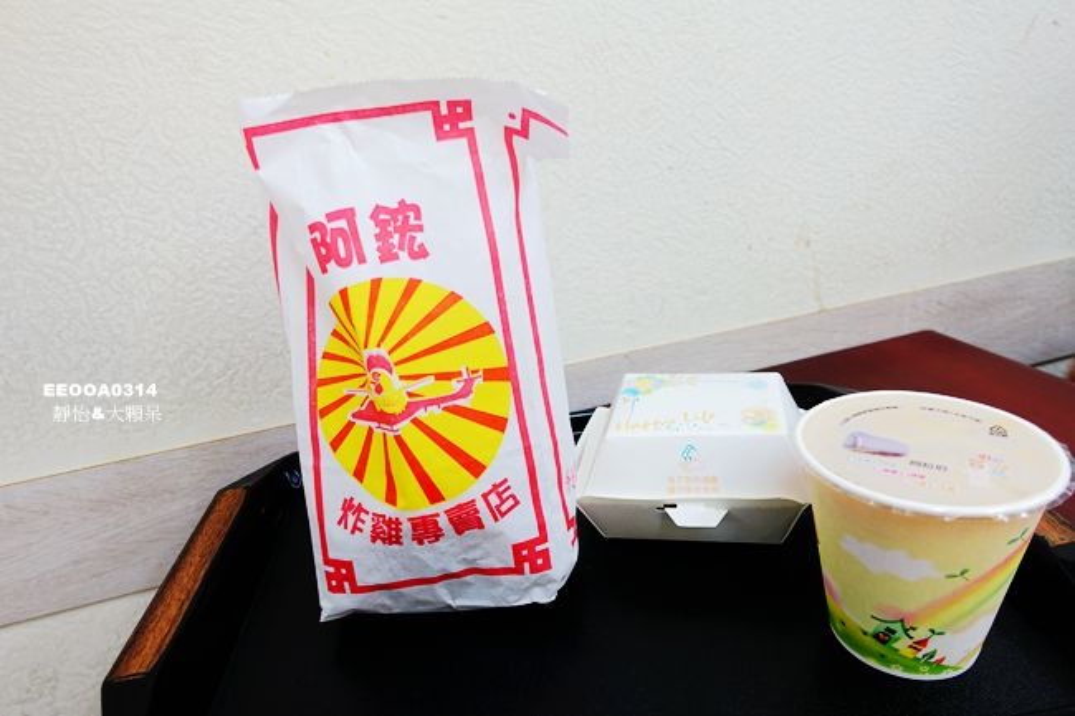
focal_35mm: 24
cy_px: 358
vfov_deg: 53.1
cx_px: 538
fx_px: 716
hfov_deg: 73.8
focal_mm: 8.8
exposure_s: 1/30
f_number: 2.8
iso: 125
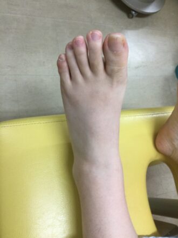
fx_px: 213
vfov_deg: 58.4
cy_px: 119
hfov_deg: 45.4
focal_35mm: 31
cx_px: 89
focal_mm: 3.3
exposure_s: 1/30
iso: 80
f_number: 2.4
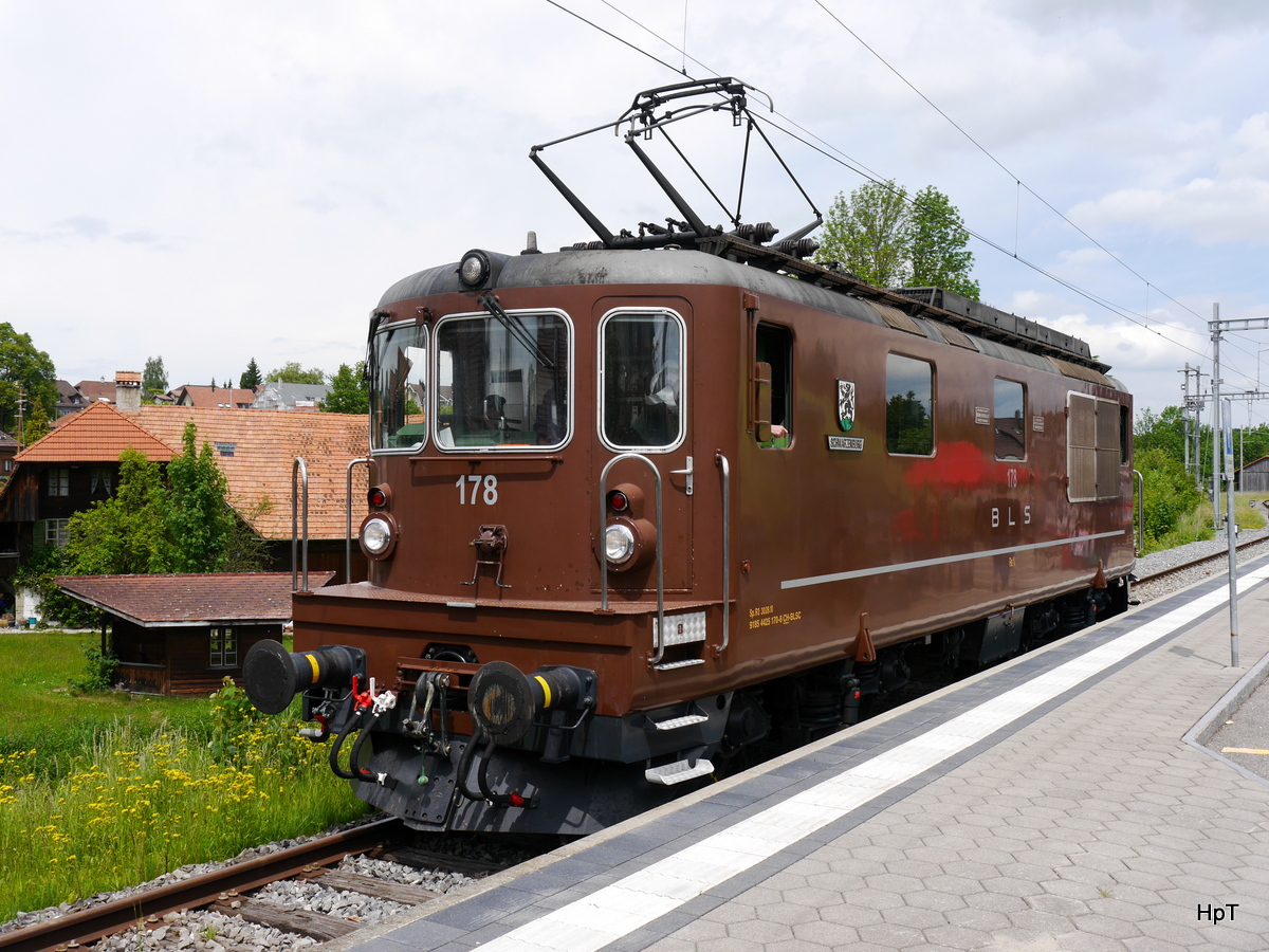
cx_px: 634
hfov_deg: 49.0
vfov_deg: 37.7
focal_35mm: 38
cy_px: 476
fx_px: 1393
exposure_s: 1/400
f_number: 8
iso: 160
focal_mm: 19
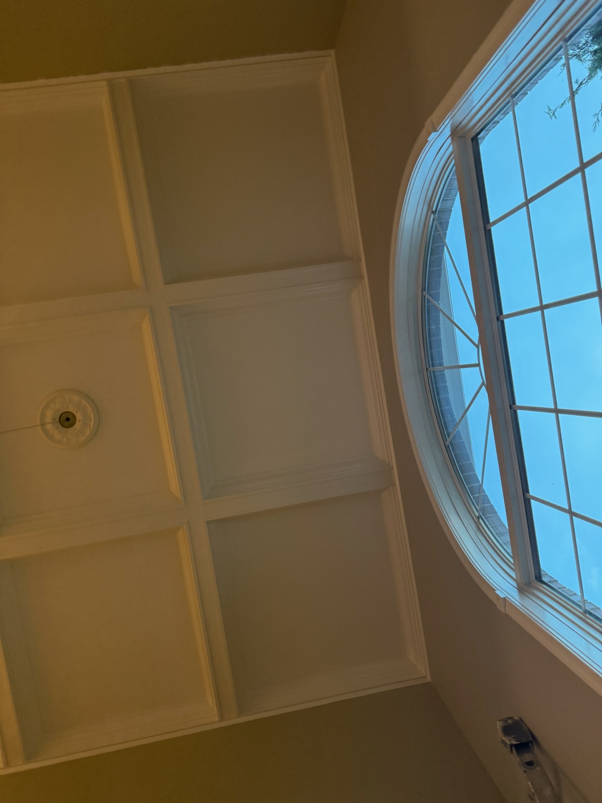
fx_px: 557
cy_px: 402
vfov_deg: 71.6
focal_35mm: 24
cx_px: 301
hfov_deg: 56.8
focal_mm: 6.76
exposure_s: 1/60
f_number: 1.78
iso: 160
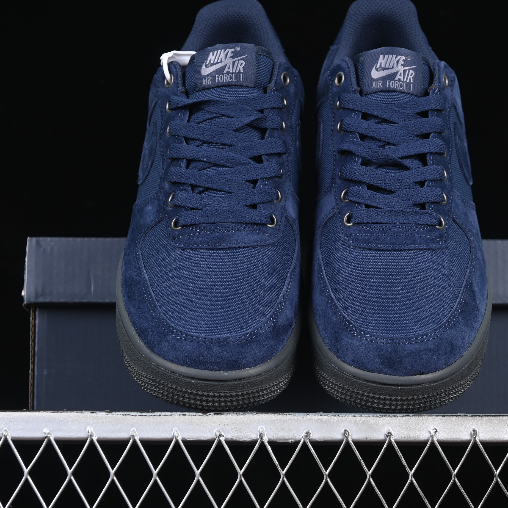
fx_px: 1594
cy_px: 253
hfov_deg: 18.1
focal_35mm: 96
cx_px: 307
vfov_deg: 18.1
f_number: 6.3
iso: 160
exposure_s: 1/50
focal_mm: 50
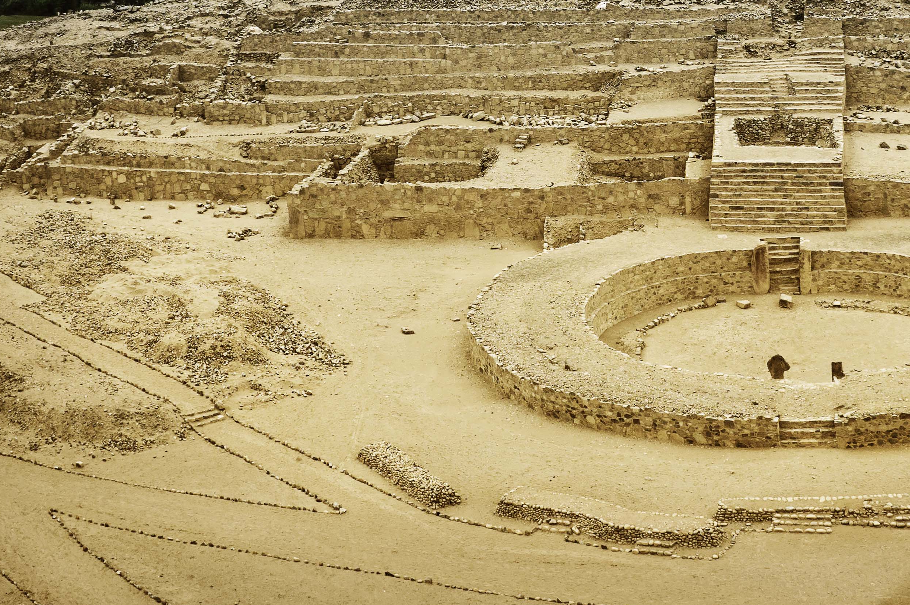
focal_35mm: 59
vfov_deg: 22.5
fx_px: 1490
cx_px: 750
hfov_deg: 32.9
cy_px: 91
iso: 100
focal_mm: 20
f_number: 5.6
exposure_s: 1/800
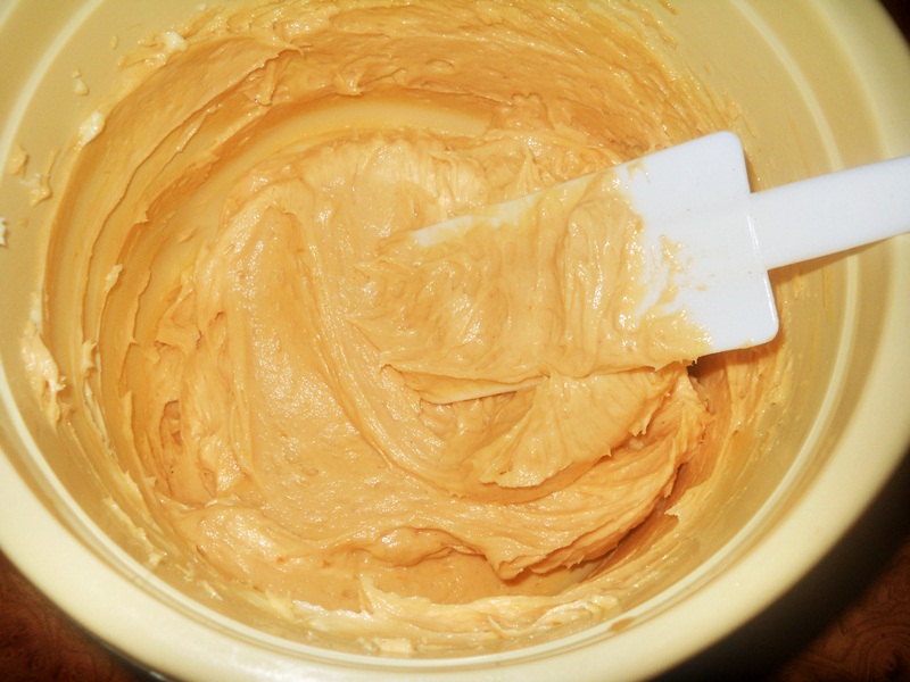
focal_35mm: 41
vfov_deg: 35.1
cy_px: 341
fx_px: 1078
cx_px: 455
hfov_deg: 45.8
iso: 80
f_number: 5.5
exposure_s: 1/30
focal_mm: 6.72
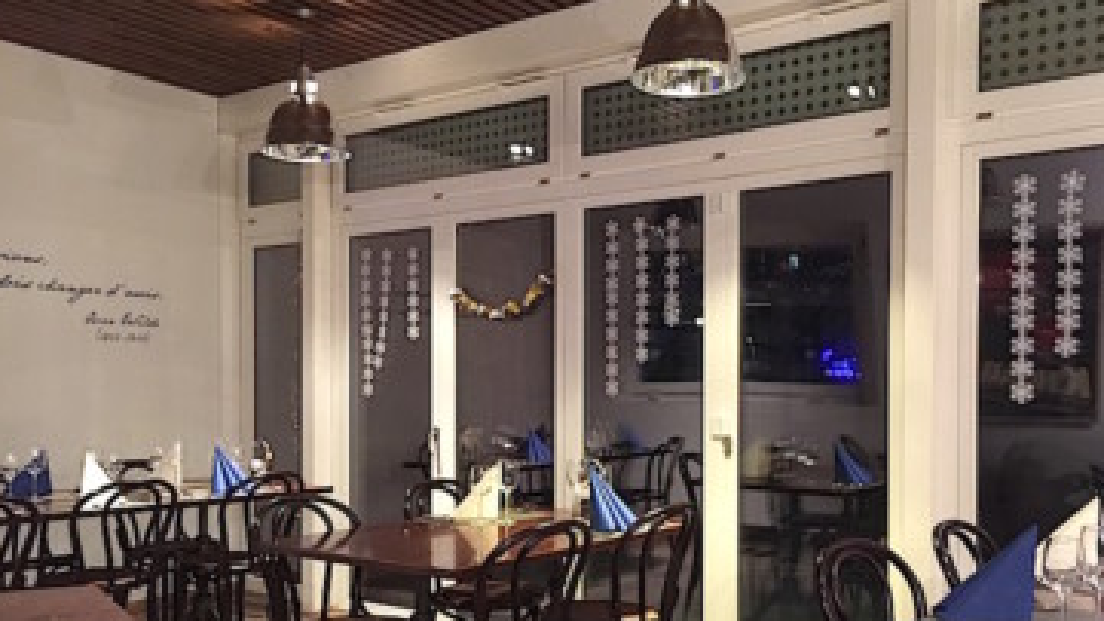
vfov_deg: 33.5
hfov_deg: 56.6
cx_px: 599
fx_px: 1025
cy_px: 404
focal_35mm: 35
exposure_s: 1/8
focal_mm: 4.15
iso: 200
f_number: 2.2
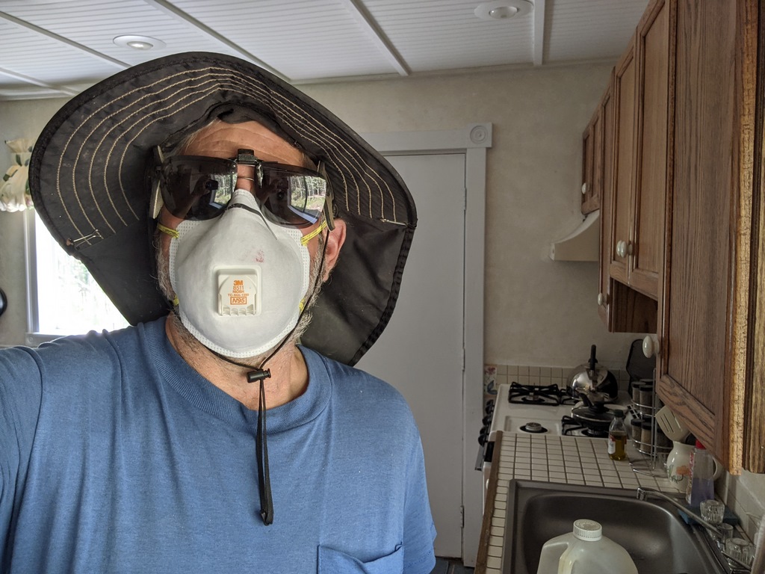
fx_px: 619
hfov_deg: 63.4
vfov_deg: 49.7
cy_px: 287
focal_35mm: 28
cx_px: 382
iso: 55
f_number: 1.8
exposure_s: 1/48.5
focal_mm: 2.97
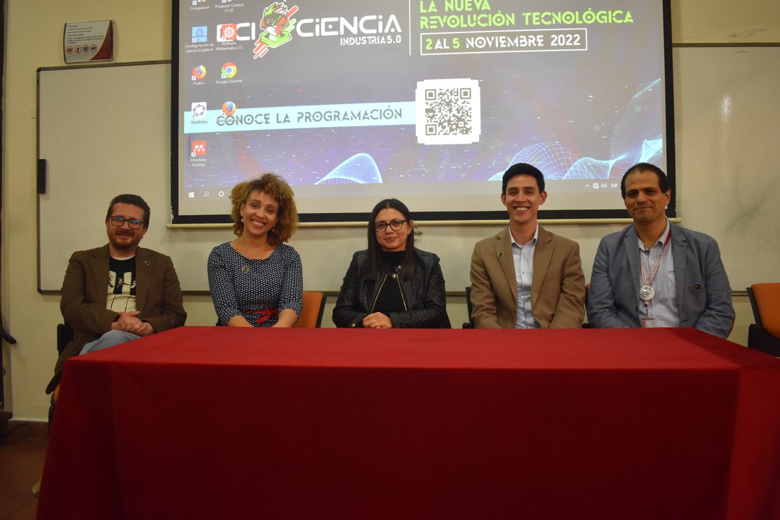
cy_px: 260
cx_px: 390
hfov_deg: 61.9
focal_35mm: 30
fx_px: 650
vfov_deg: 43.6
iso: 800
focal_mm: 20
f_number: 4
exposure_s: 1/60
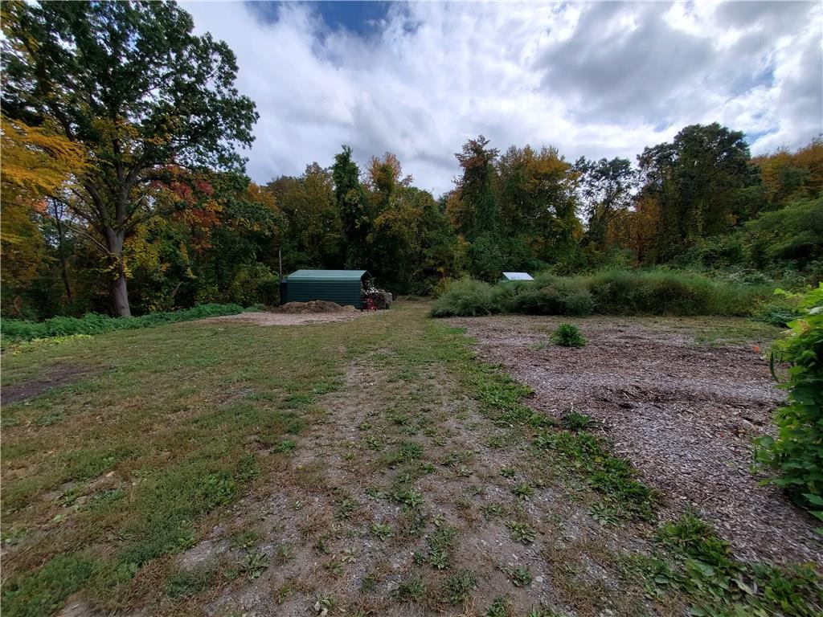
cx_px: 412
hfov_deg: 106.2
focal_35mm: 13
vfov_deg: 89.9
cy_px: 308
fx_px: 309
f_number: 2.2
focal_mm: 1.8
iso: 50
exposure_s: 1/1013
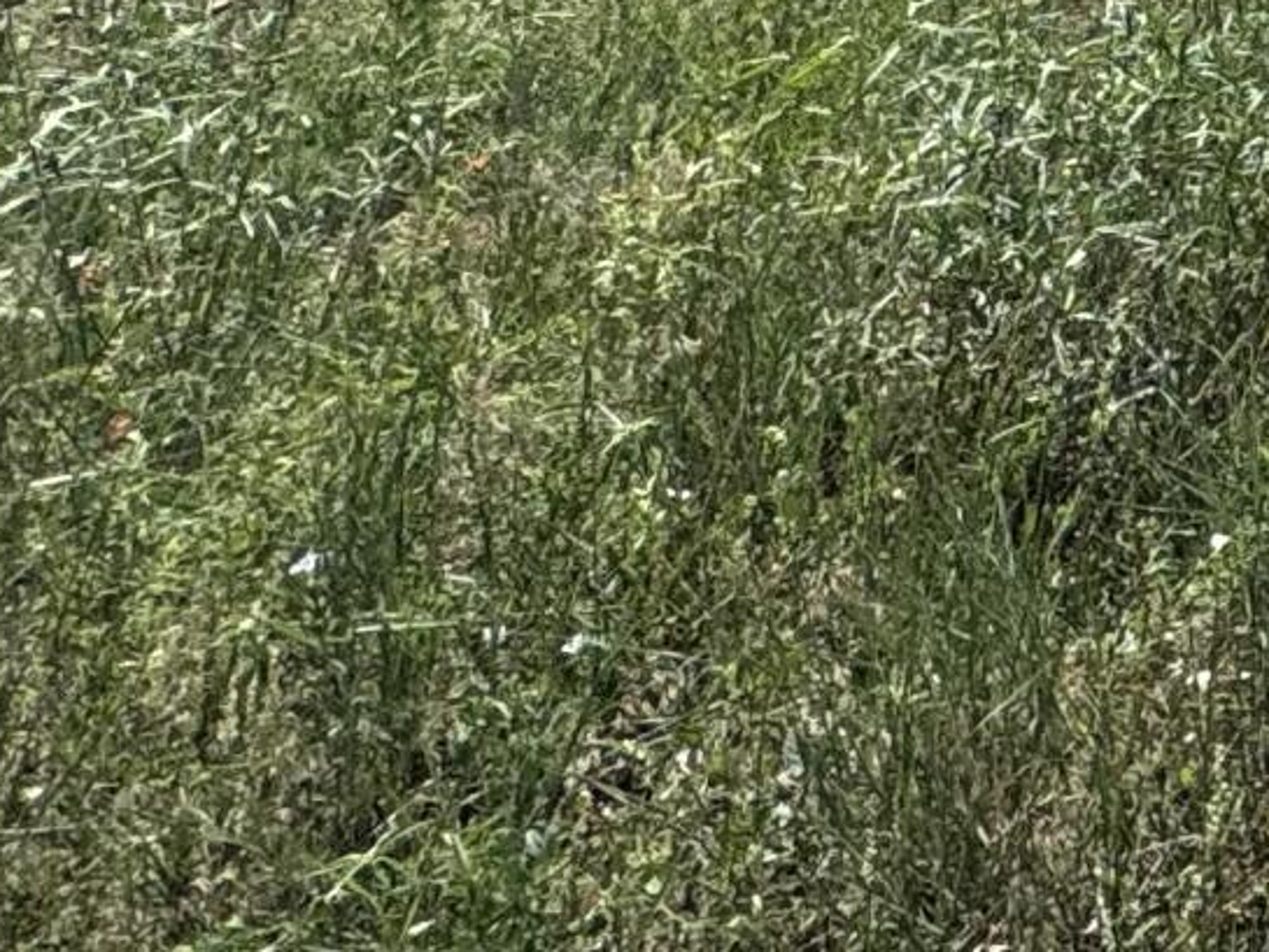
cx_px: 2827
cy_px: -857
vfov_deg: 15.8
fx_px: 2823
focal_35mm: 77
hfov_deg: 16.1
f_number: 2.2
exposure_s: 1/1832
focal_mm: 2.22
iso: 50
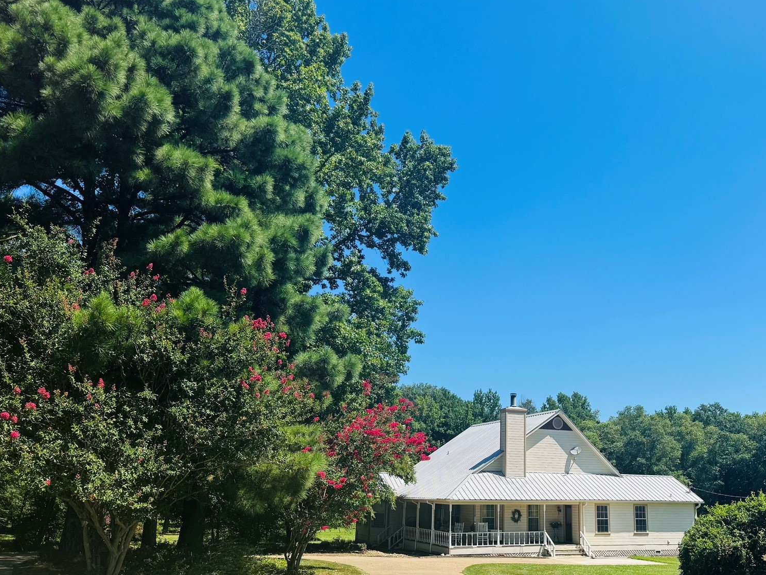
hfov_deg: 54.7
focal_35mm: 33
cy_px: 365
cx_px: 482
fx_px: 730
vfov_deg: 42.6
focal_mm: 6.76
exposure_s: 1/4049
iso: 80
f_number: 1.78
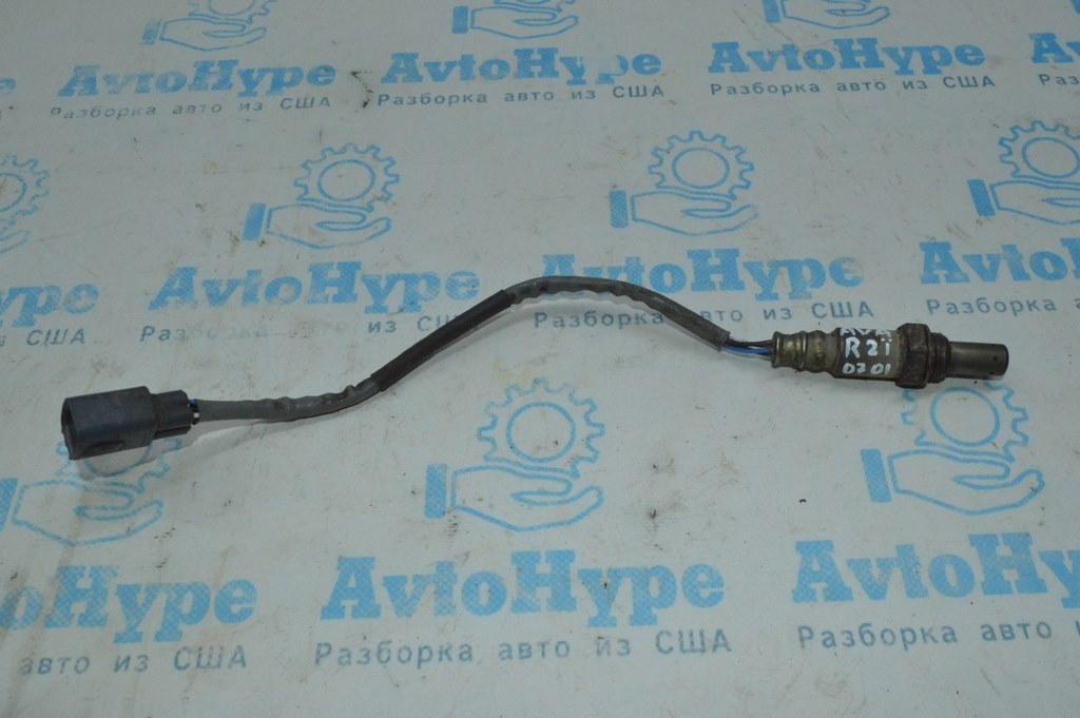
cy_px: 359
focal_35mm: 33
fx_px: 989
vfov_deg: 39.9
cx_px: 540
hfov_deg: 57.3
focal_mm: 22
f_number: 16
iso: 3200
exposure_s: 1/200
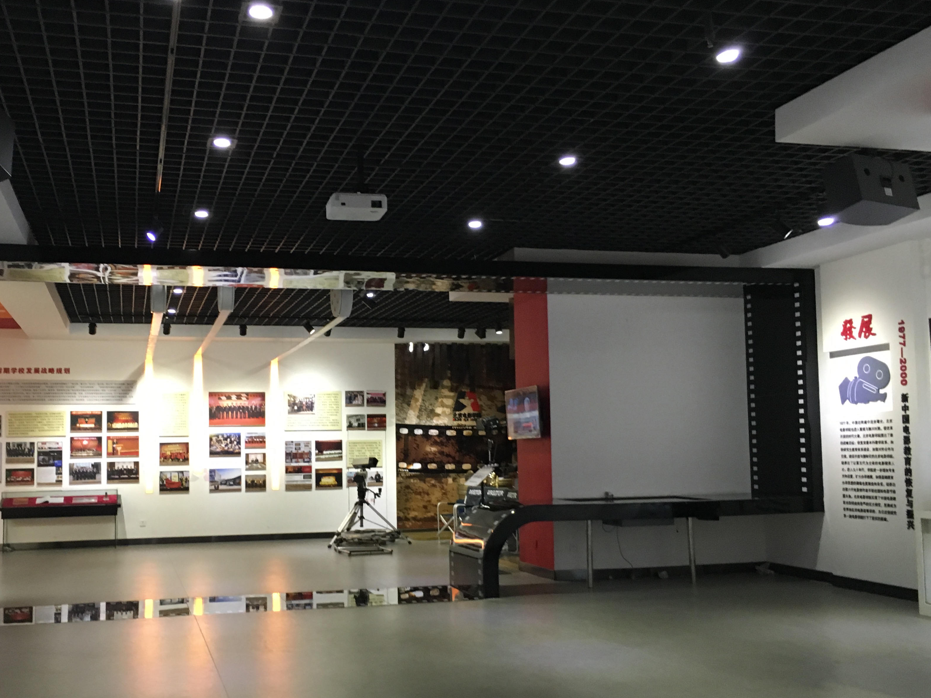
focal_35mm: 37
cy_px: 395
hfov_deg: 49.8
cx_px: 374
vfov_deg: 38.6
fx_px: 995
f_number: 2.2
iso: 200
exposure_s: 1/33
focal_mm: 4.15
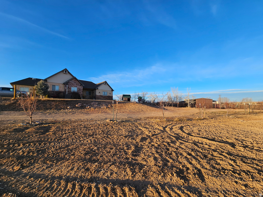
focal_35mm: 13
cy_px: 98
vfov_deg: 89.9
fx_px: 99
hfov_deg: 106.2
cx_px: 132
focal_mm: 2.2
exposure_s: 1/970
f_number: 2.2
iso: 50
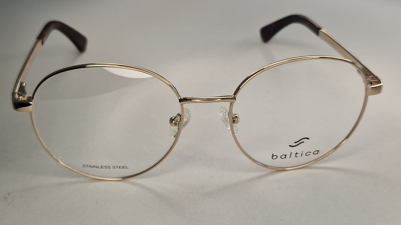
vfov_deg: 44.4
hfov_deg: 71.9
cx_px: 194
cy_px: 116
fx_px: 276
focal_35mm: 26
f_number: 1.8
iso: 50
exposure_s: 1/222
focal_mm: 5.4
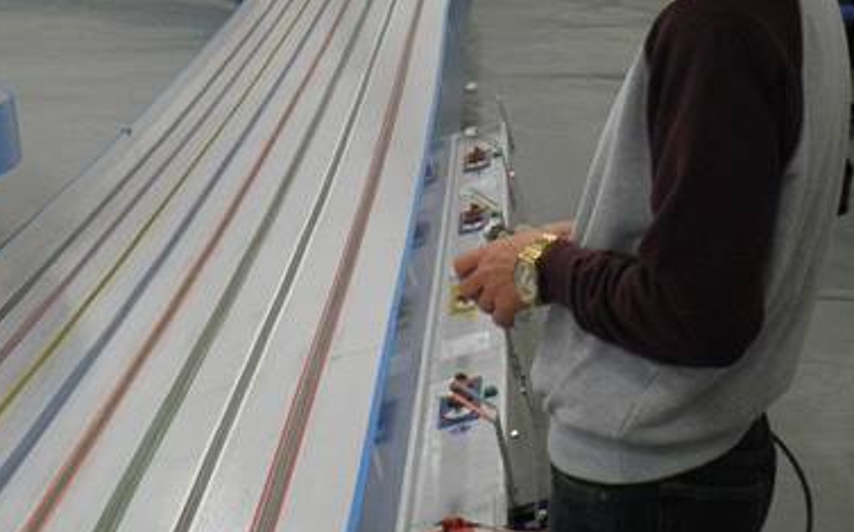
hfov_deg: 21.2
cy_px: -41
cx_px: 369
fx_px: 2279
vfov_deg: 13.1
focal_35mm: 98
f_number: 3.5
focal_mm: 6.1
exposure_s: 1/25
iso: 200
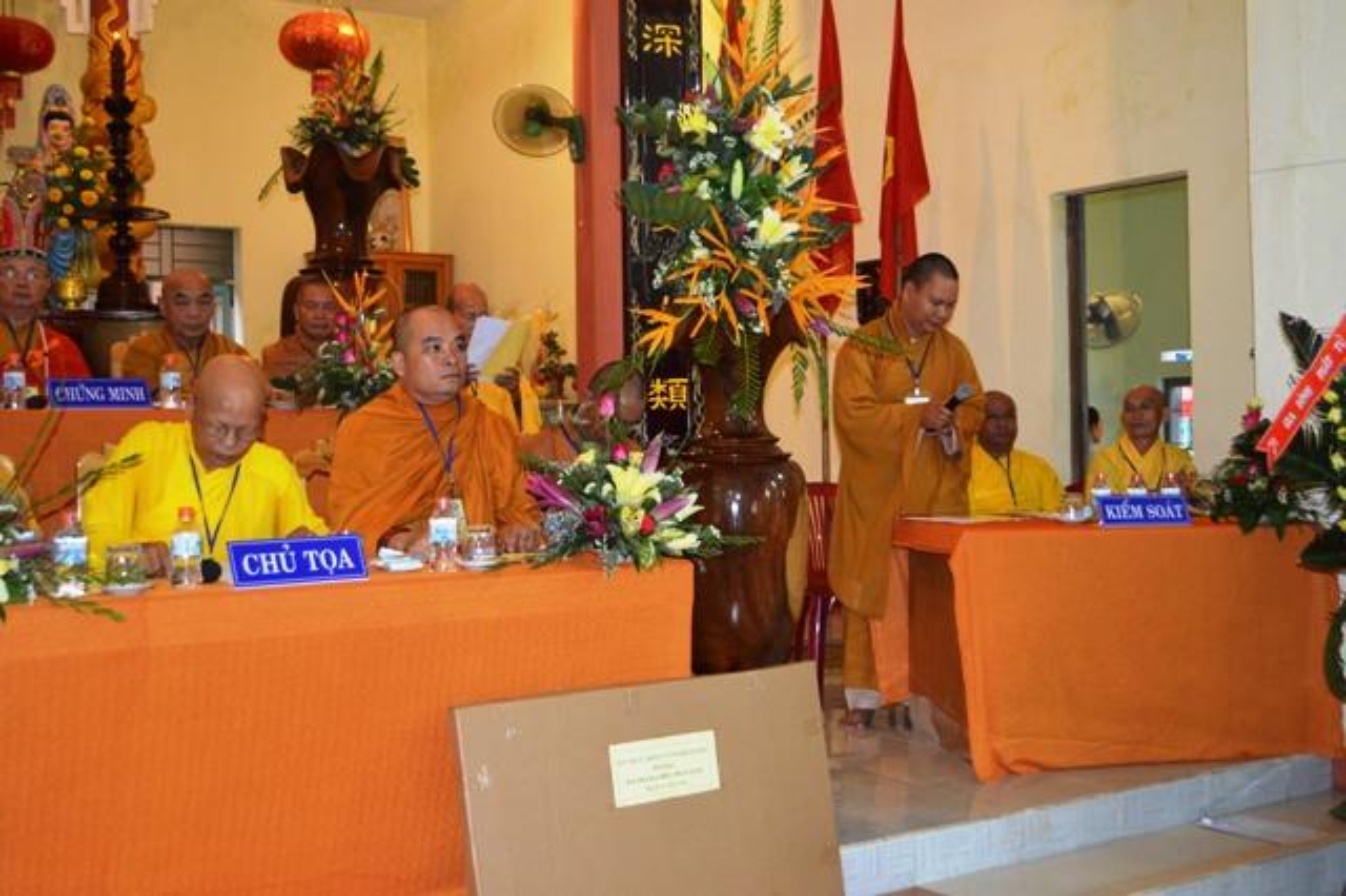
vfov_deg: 30.8
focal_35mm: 44
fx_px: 1626
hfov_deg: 45.0
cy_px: 448
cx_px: 673
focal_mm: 29
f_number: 4.5
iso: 1600
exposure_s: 1/60
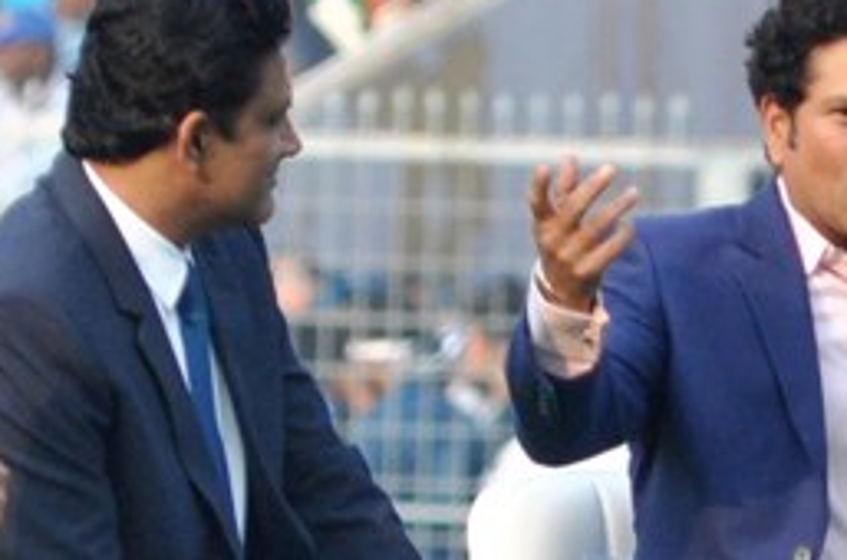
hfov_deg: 2.2
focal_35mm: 935
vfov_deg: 1.5
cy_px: 670
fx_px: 21944
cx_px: 346
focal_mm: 200
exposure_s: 1/800
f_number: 6.3
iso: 500
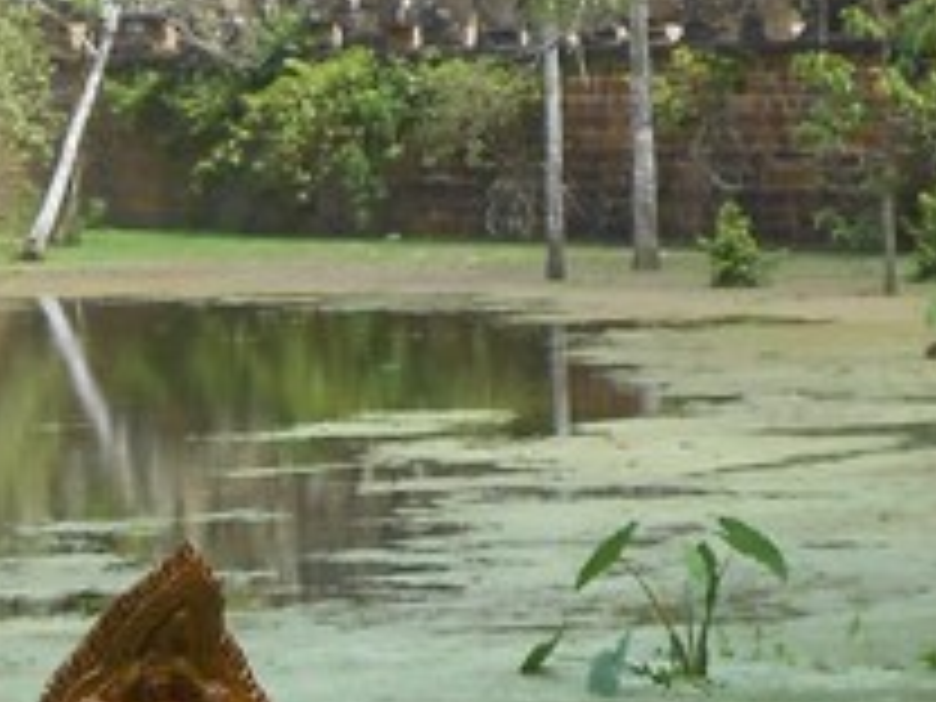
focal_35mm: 206
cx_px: -148
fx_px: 5570
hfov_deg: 9.5
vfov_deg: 7.2
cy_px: 344
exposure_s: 1/160
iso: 80
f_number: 4.8
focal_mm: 8.8
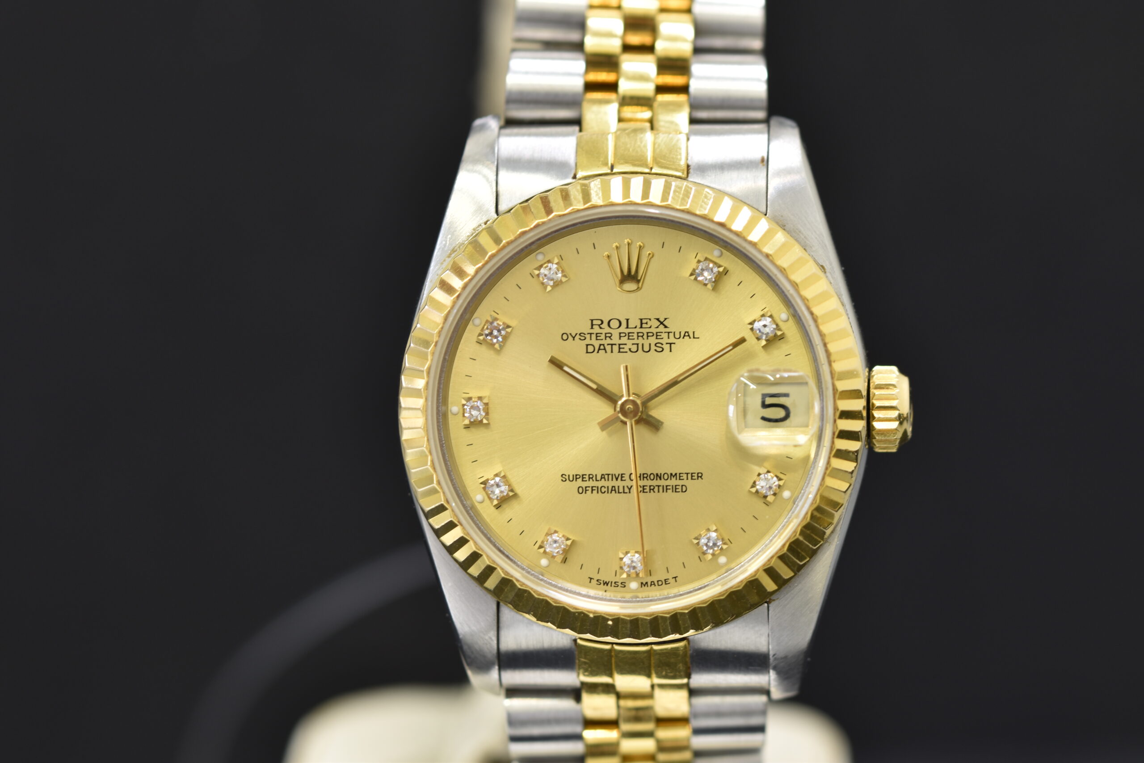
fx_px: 4290
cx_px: 572
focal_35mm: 135
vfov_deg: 10.2
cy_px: 382
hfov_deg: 15.2
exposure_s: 1/8
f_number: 5
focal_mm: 90
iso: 100
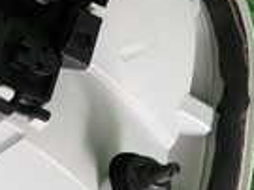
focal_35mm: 111
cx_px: -169
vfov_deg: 13.1
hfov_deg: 15.7
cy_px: -11
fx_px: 814
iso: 125
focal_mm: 4.5
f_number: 2
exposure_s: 1/60
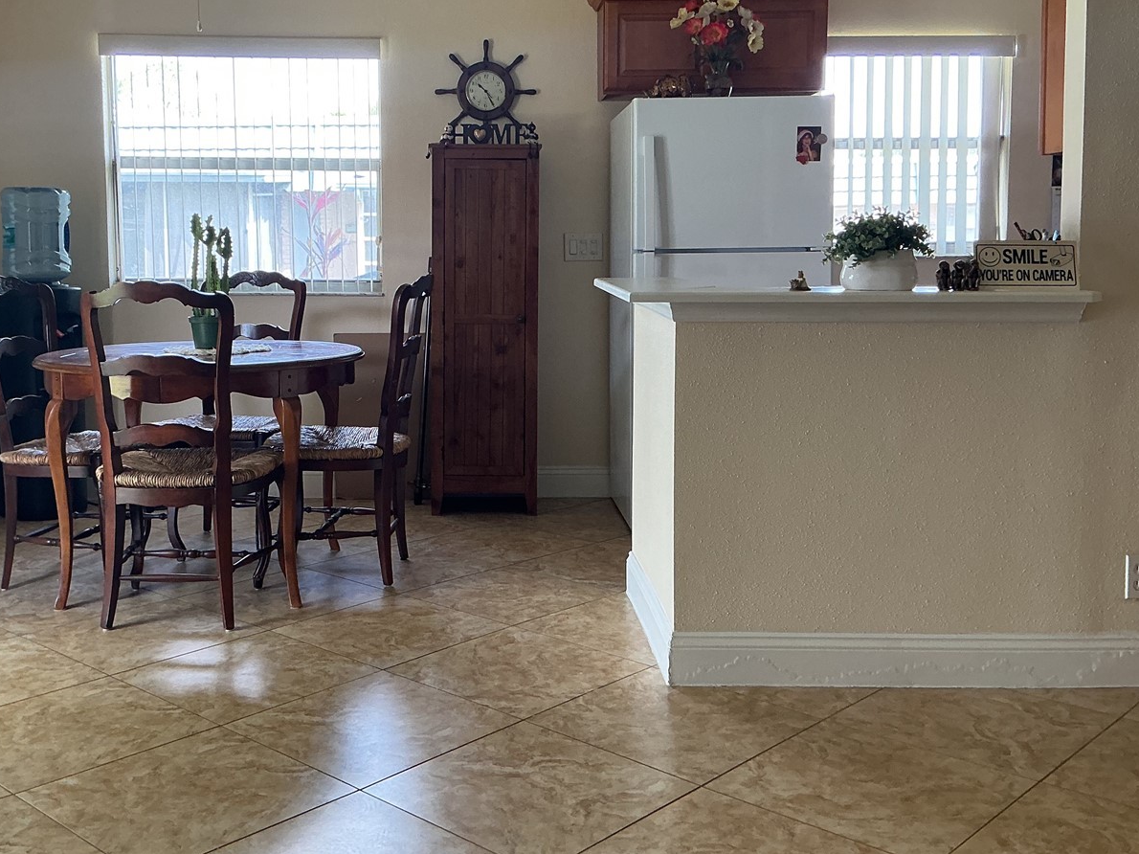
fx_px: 1283
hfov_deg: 47.7
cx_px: 492
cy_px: 344
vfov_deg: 36.7
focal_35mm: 39
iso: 64
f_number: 1.8
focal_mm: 3
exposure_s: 1/60
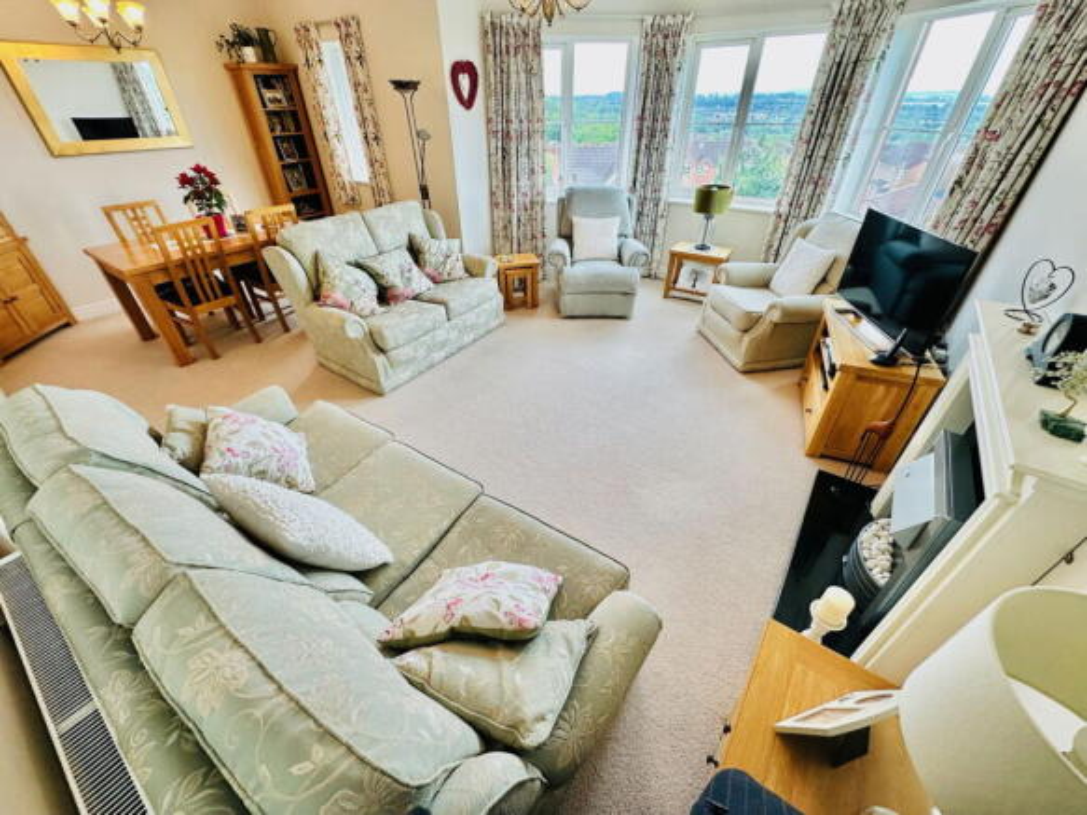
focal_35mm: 14
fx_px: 440
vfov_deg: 85.7
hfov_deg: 102.1
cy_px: 408
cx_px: 544
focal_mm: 2.22
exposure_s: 1/100
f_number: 2.2
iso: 125
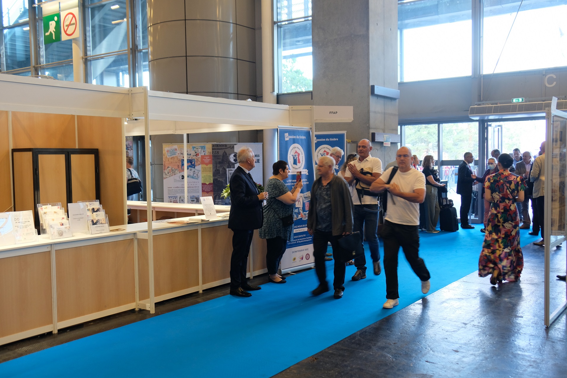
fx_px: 551
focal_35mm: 35
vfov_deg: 37.9
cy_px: 193
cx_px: 280
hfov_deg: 54.4
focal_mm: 22.4
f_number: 4
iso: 800
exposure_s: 1/42
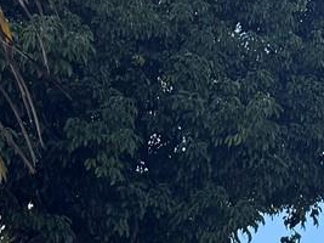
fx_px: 1347
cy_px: 566
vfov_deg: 9.3
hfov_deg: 13.7
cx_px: 159
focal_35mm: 144
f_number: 1.78
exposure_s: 1/2000
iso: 100
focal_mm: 6.76
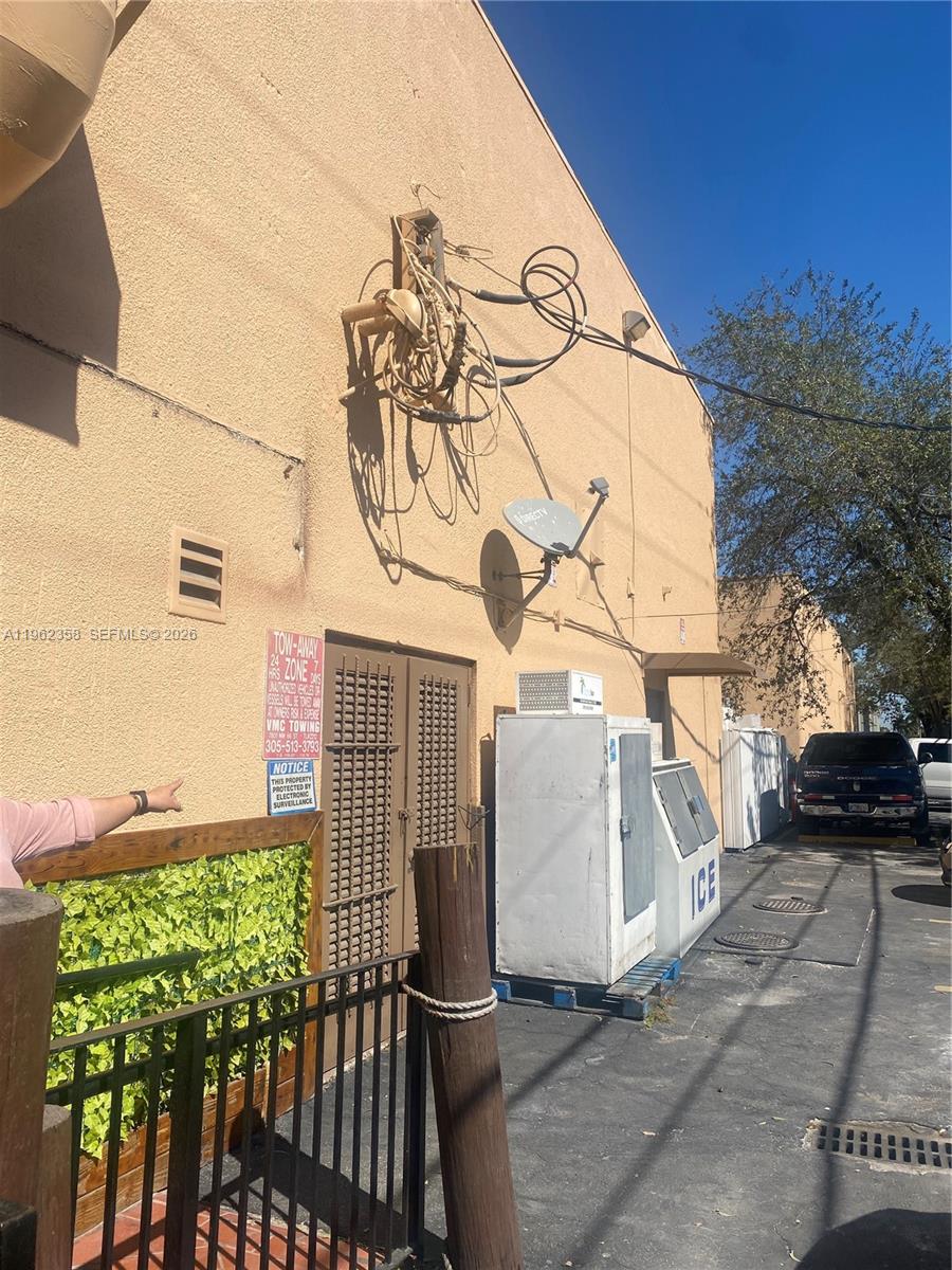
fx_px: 953
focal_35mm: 26
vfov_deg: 67.3
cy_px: 635
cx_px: 476
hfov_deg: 53.1
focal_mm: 4.25
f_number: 1.8
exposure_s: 1/5236
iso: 32
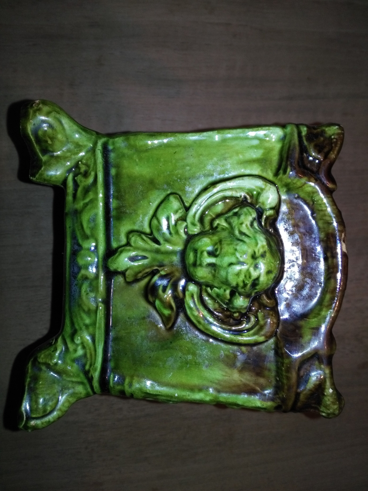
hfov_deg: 49.7
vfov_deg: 63.4
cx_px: 184
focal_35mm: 28
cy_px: 246
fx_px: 397
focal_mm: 2.96
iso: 226
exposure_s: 1/30
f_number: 2
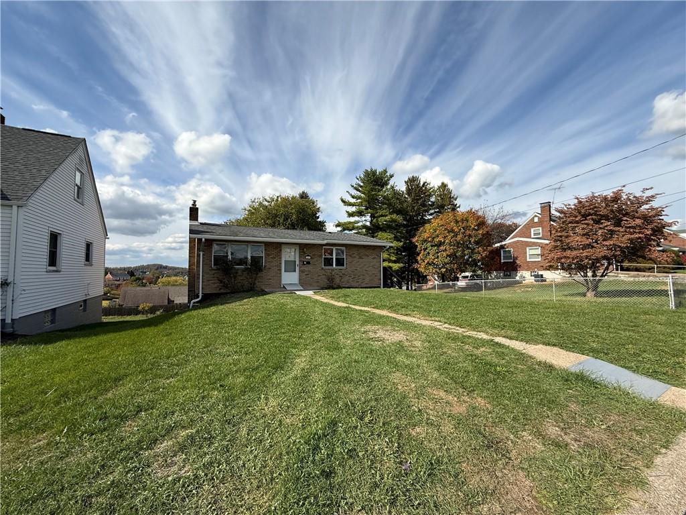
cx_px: 343
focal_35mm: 14
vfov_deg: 85.7
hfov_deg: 102.1
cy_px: 258
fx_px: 277
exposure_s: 1/2092
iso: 50
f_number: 2.2
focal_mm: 2.22
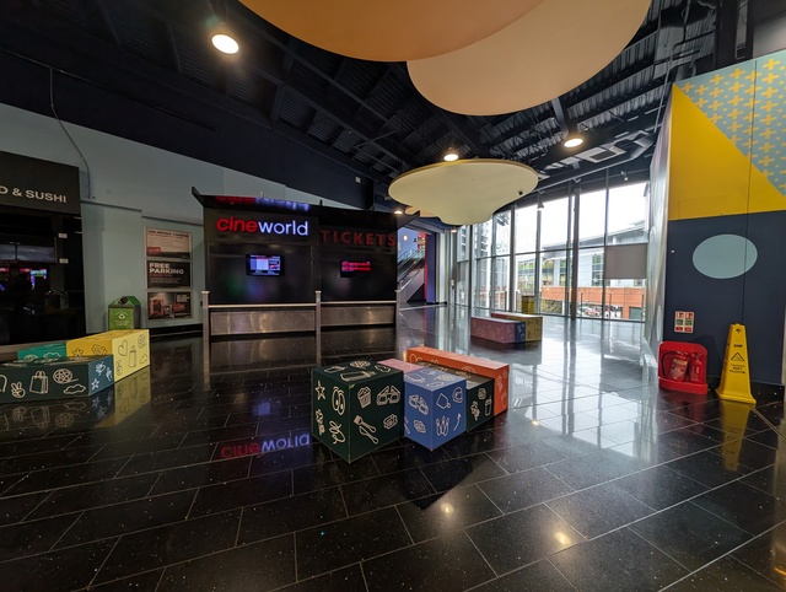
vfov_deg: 94.6
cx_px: 393
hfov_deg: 110.5
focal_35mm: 12
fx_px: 273
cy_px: 296
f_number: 1.95
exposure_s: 1/33.3
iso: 60
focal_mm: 2.23
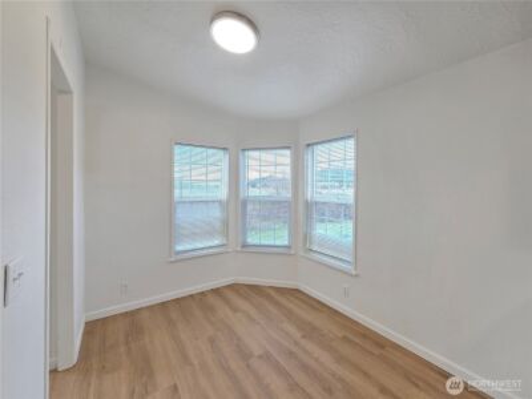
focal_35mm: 13
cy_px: 200
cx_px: 266
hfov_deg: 106.2
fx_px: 200
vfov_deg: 89.9
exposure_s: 1/60
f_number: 2.2
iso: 64
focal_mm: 2.2
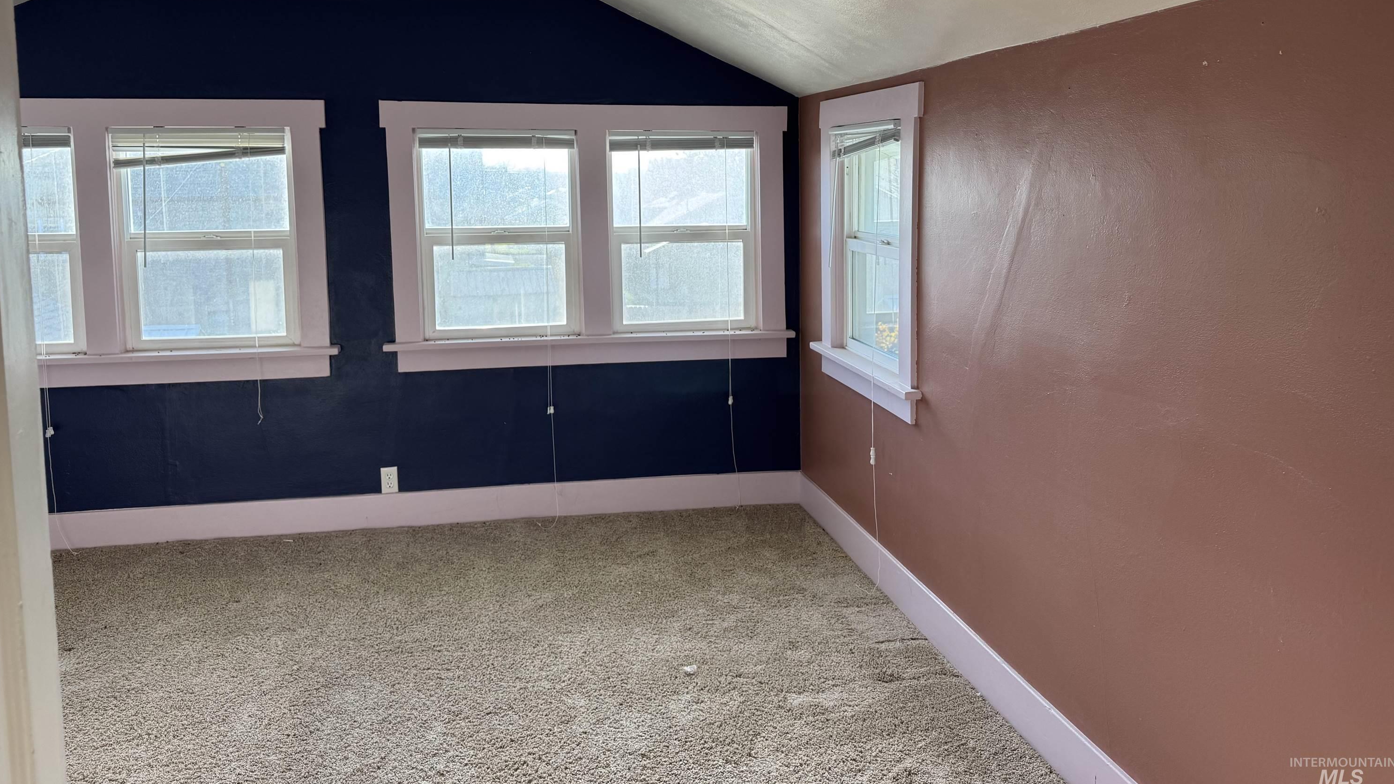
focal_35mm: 27
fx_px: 998
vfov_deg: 42.4
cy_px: 271
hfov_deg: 69.9
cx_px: 678
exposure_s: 1/167
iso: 80
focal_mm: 6.76
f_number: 1.78
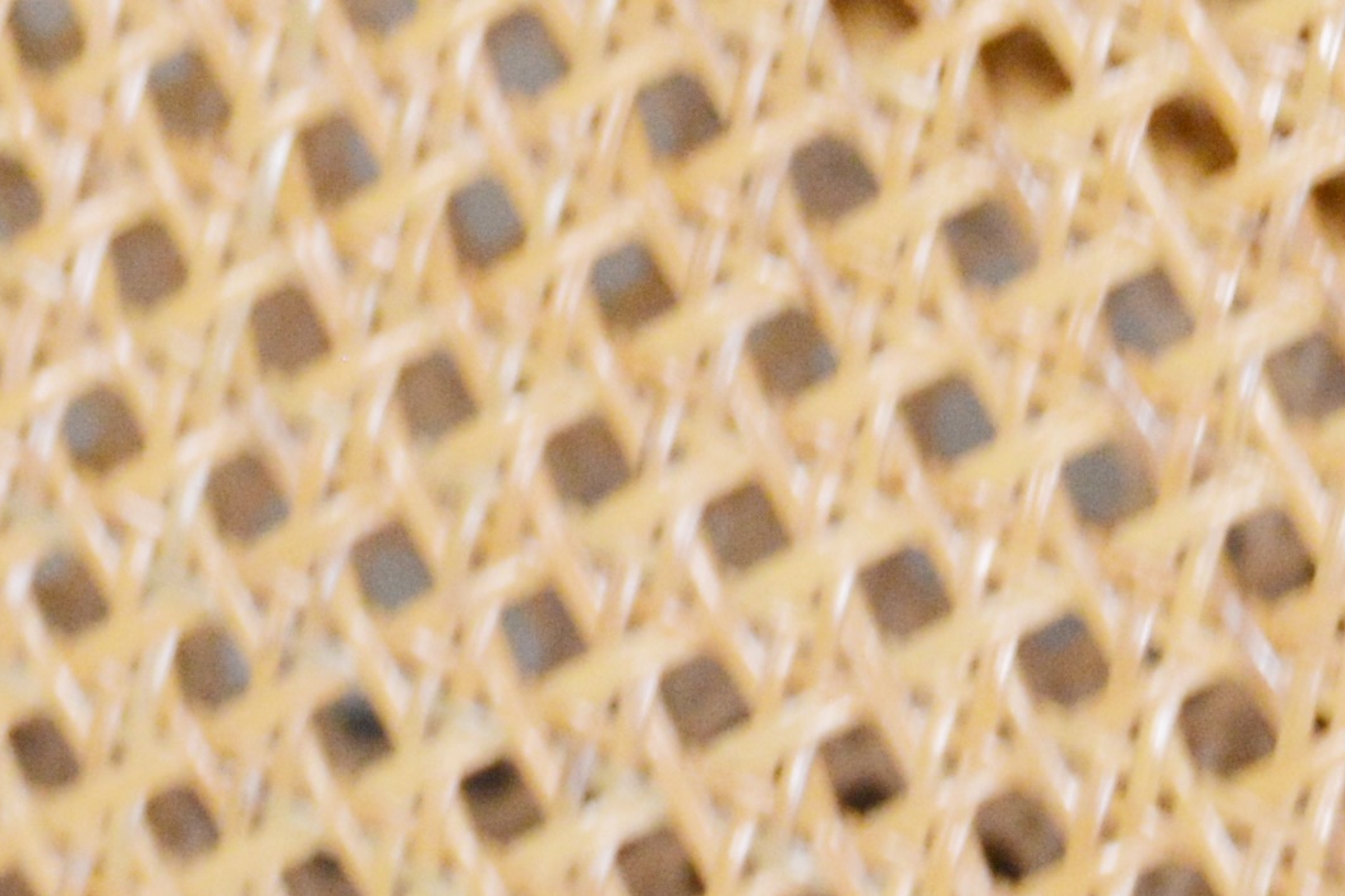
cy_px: -1225
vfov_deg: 5.0
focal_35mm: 265
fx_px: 9894
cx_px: 1030
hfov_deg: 7.8
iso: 800
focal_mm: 31
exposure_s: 1/40
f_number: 4.2
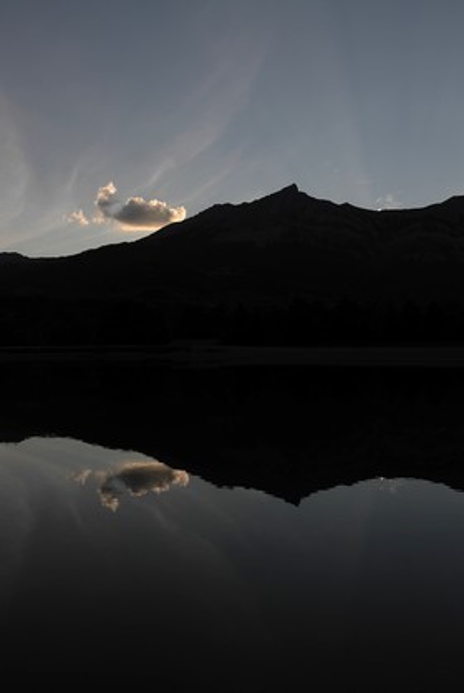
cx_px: 232
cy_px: 346
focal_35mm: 36
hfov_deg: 37.0
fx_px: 694
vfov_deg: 53.1
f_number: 5
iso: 100
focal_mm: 24
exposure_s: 1/1250
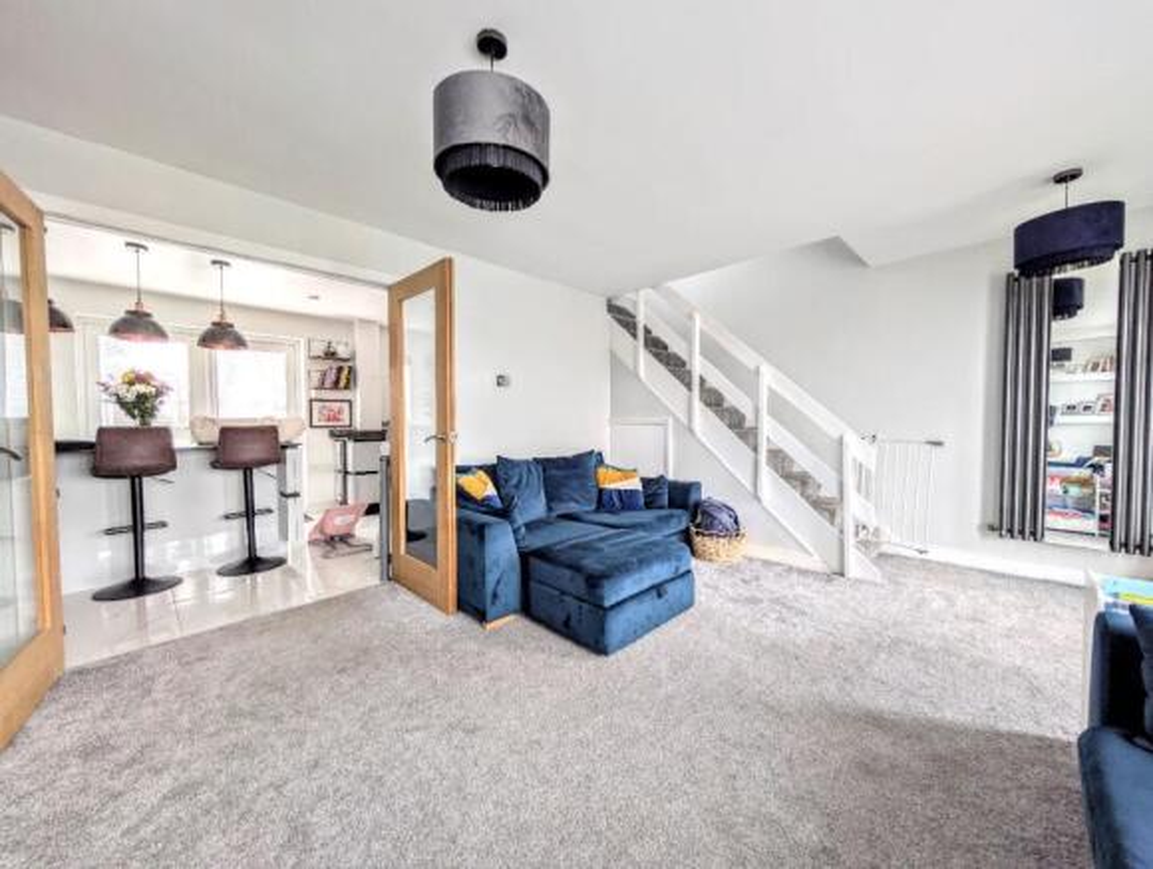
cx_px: 576
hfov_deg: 110.4
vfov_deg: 94.7
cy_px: 434
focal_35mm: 12
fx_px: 400
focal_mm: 2.02
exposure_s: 1/63.3
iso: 47
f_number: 1.7
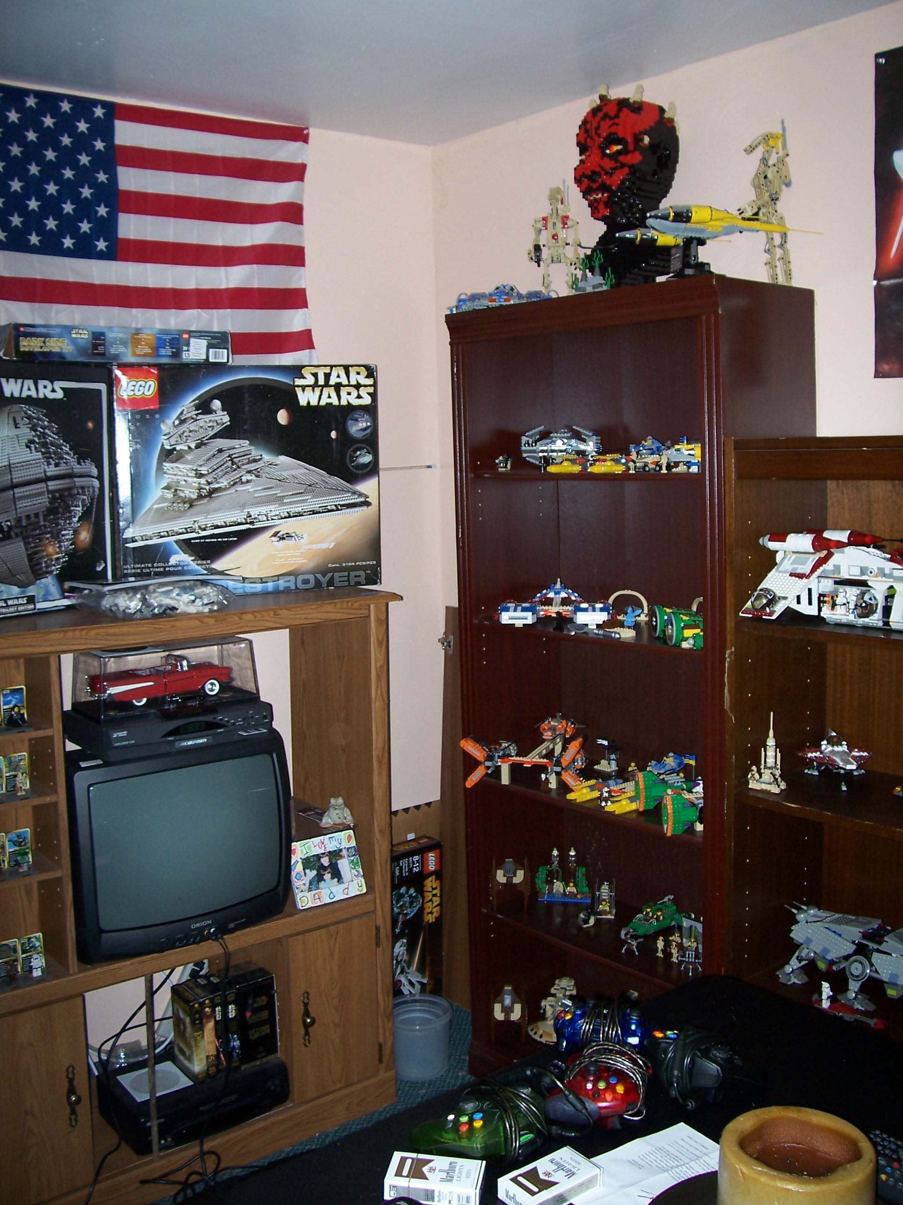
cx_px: 452
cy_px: 602
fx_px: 1183
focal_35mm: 34
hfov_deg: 41.8
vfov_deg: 54.0
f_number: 2.7
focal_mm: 5.6
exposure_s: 1/60
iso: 80
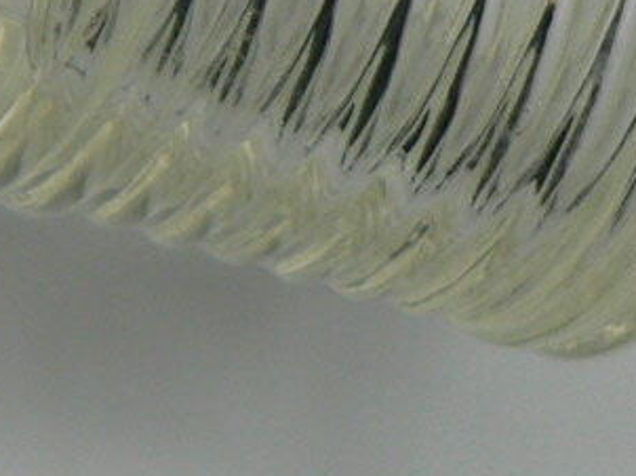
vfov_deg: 7.5
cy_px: -396
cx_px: -535
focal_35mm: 191
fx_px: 3506
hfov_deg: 9.8
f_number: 2.8
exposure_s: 1/100
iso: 80
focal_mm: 6
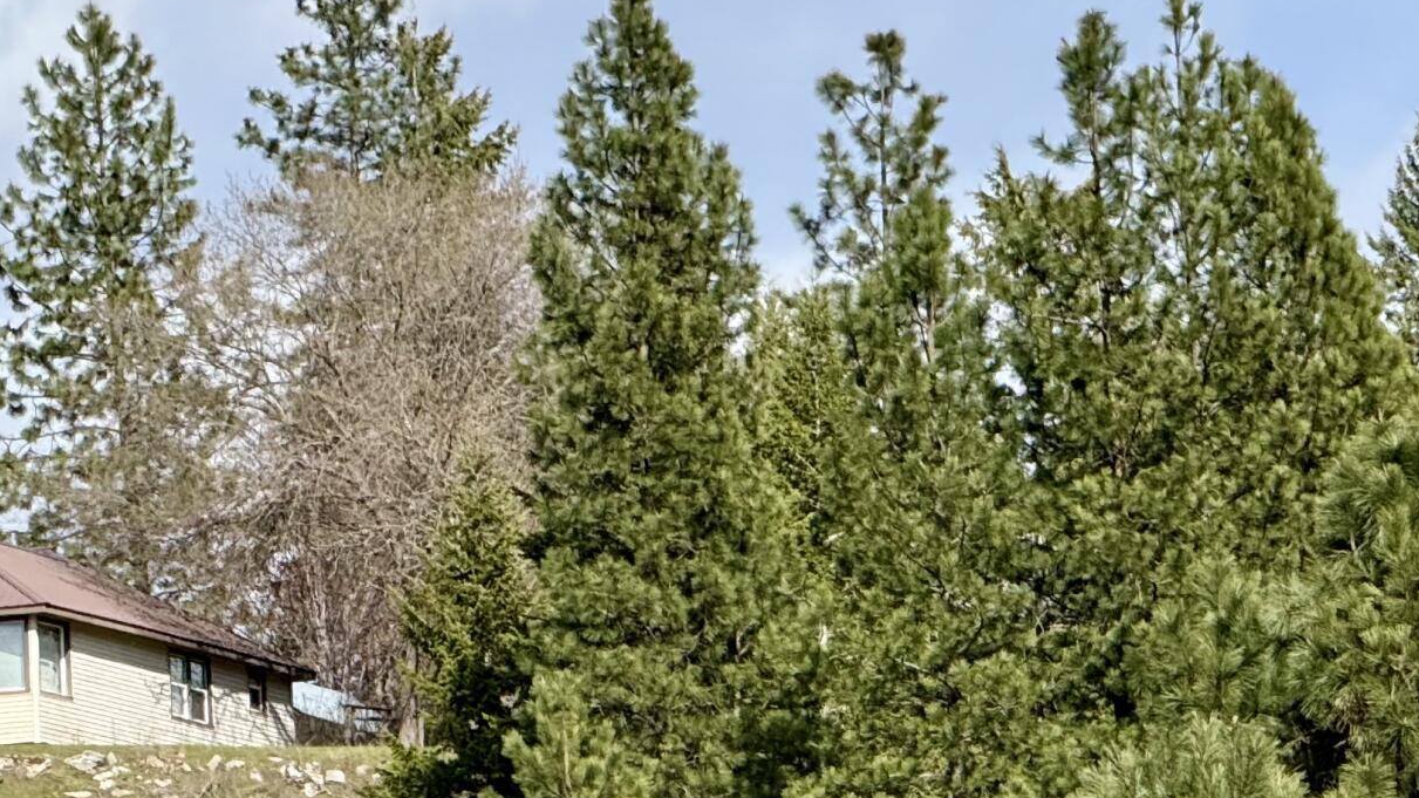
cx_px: 32
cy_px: 1101
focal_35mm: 324
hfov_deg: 6.6
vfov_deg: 3.7
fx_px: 12190
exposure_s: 1/1818
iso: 64
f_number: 2.8
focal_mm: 15.66
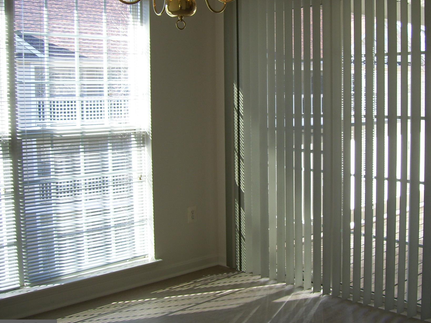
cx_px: 260
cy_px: 139
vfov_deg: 32.1
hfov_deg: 41.9
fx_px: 560
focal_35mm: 45
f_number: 2.7
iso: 80
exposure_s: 1/200
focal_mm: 6
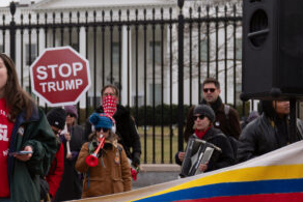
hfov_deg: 20.7
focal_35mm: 96
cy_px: 127
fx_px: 808
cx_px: 12
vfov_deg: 14.3
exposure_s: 1/250
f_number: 3.5
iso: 100
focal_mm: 40
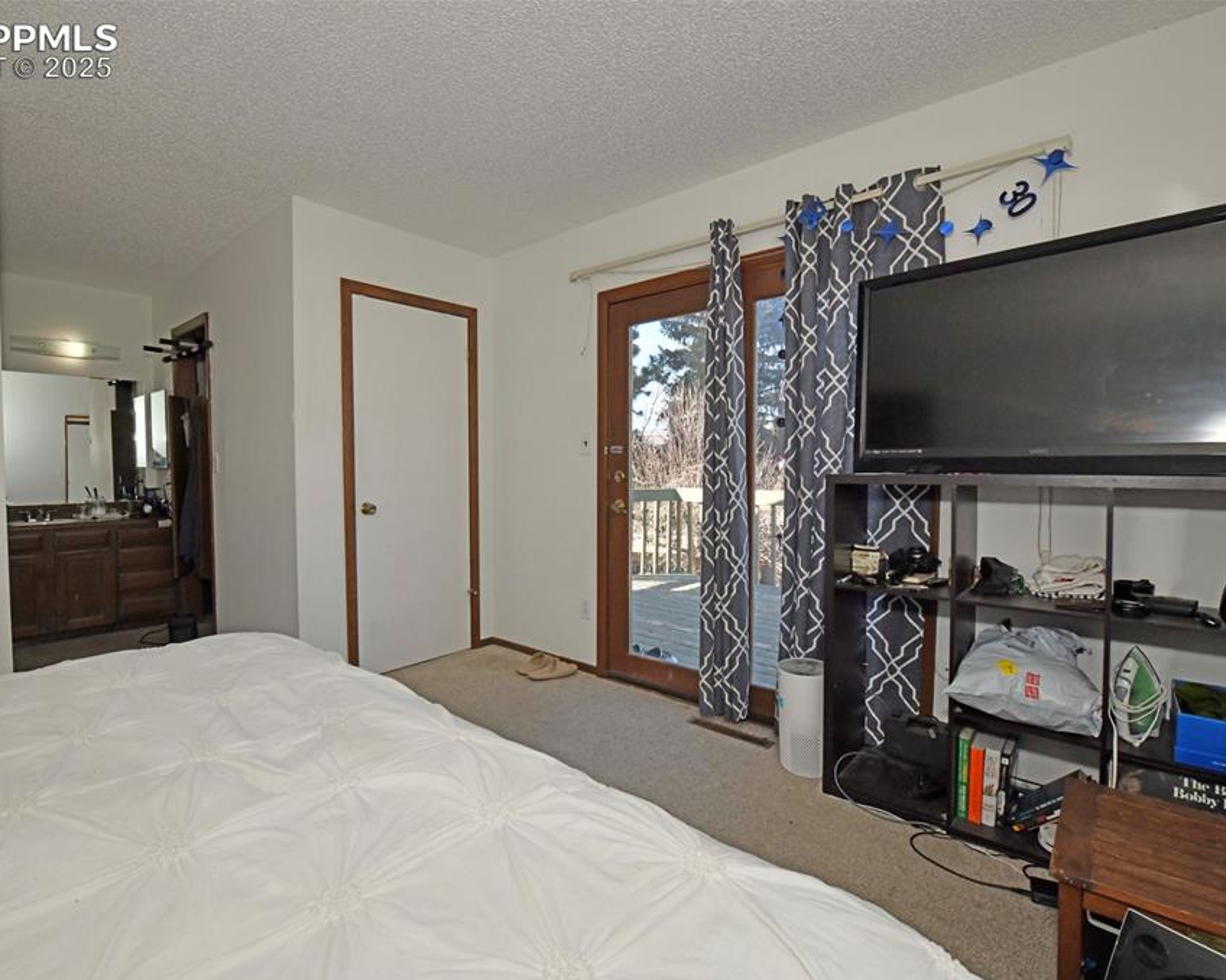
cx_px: 568
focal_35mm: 17
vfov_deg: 77.0
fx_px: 617
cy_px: 491
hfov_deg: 89.5
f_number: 16
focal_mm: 15
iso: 1250
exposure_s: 1/160
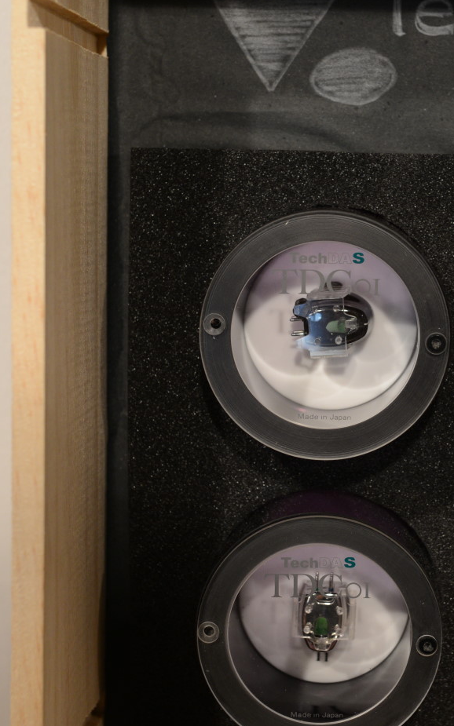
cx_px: 350
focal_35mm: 79
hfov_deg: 16.4
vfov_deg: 26.1
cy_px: 332
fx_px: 1564
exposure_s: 1/125
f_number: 4.5
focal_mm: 35
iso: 640
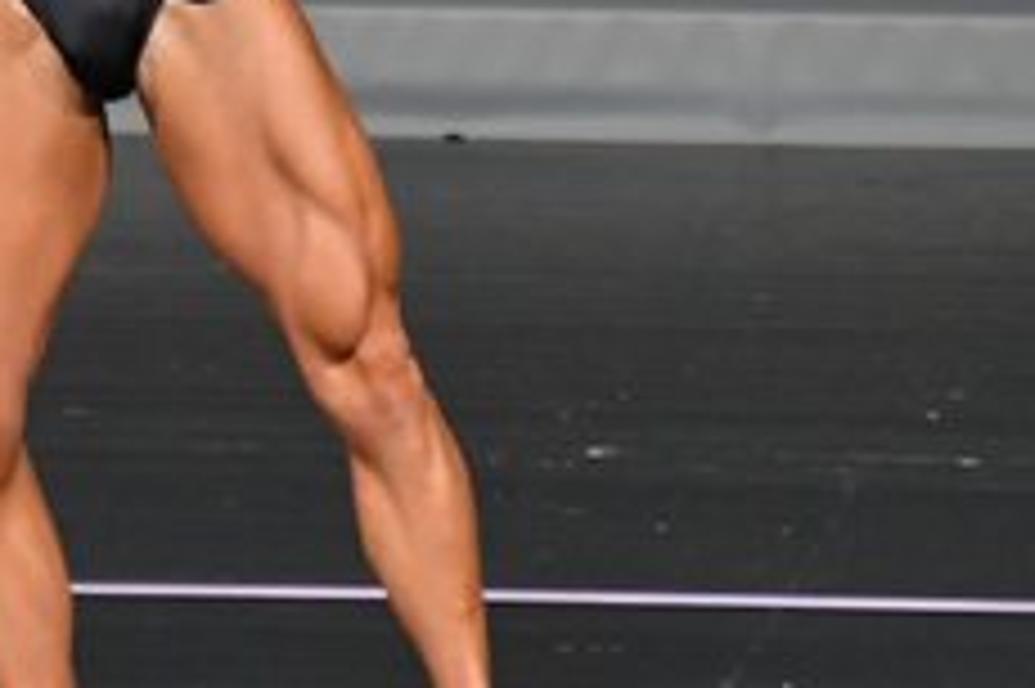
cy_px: 121
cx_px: 475
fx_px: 33440
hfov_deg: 1.8
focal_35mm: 1164
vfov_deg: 1.2
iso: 4000
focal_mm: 230
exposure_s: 1/400
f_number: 5.6
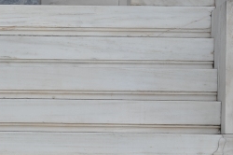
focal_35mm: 432
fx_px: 2792
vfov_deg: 3.2
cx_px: -36
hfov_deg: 4.8
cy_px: 71
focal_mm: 135
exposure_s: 1/500
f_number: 7.1
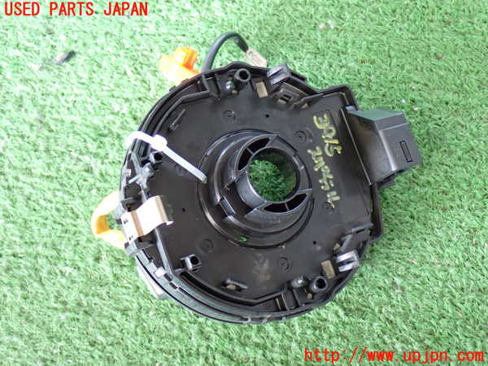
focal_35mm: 62
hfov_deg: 31.2
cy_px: 183
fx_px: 874
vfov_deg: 23.7
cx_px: 244
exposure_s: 1/30
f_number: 3.6
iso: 800
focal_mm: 11.09
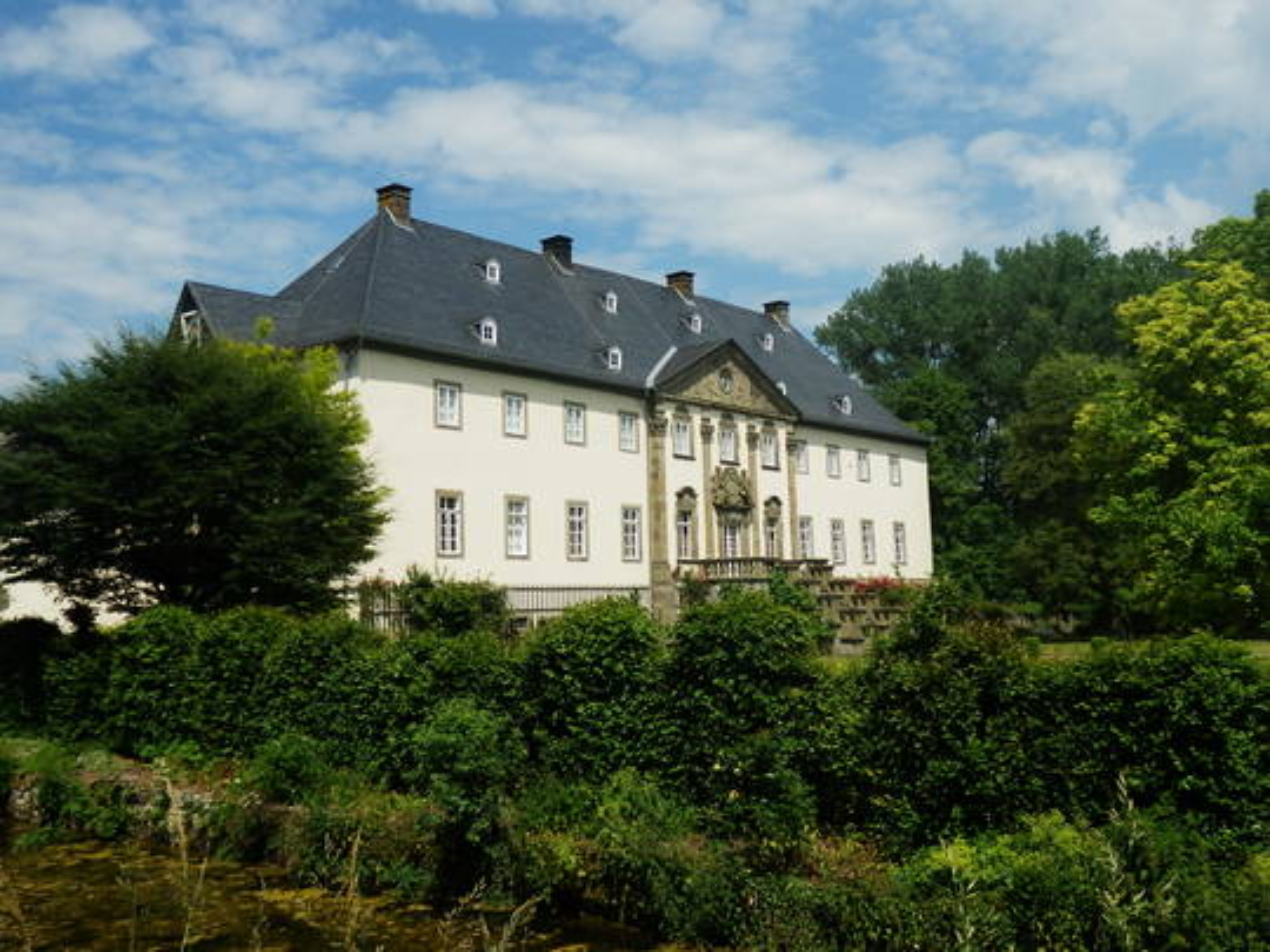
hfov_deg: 55.4
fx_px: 1211
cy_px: 476
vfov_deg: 42.9
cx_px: 635
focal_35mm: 33
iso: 80
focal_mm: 6
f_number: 9.7
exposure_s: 1/200
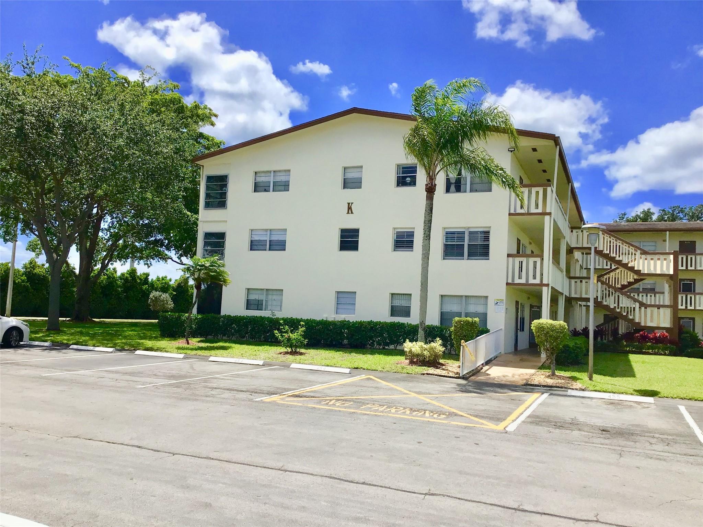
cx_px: 352
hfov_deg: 58.4
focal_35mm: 31
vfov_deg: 45.4
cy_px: 264
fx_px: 630
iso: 25
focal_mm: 3.3
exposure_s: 1/1942
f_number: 2.4
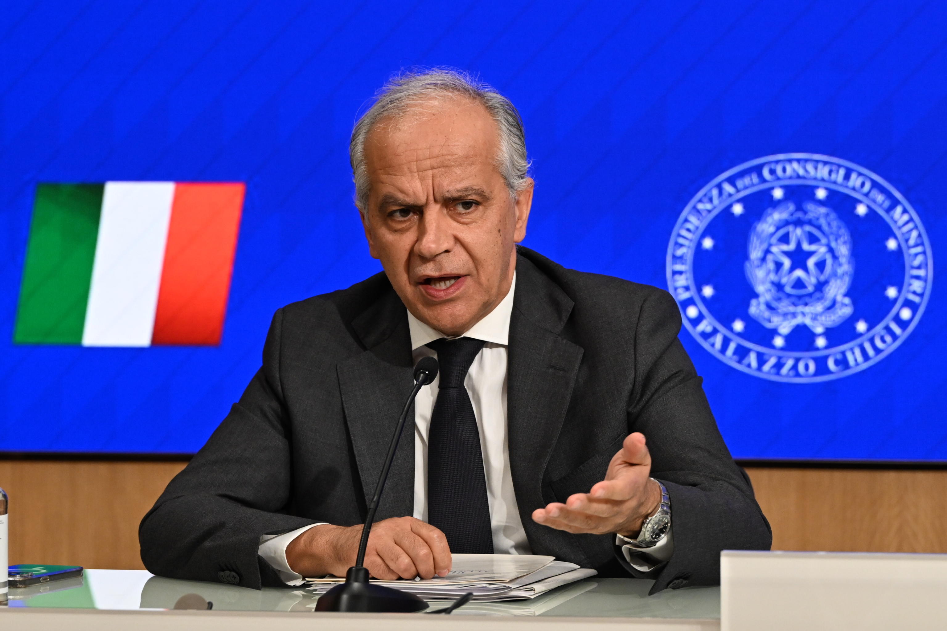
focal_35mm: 300
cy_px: 316
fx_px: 7891
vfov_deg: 4.6
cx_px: 474
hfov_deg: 6.9
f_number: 5
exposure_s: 1/400
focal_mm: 200
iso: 1600
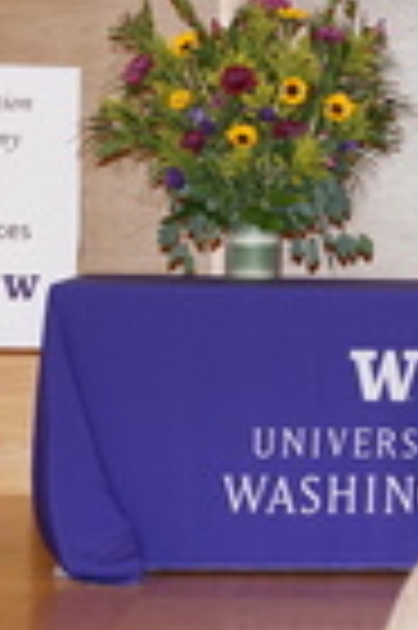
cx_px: 762
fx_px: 3003
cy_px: -25
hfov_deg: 7.7
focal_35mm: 172
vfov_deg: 11.8
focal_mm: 51
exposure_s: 1/100
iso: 1600
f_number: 4.5
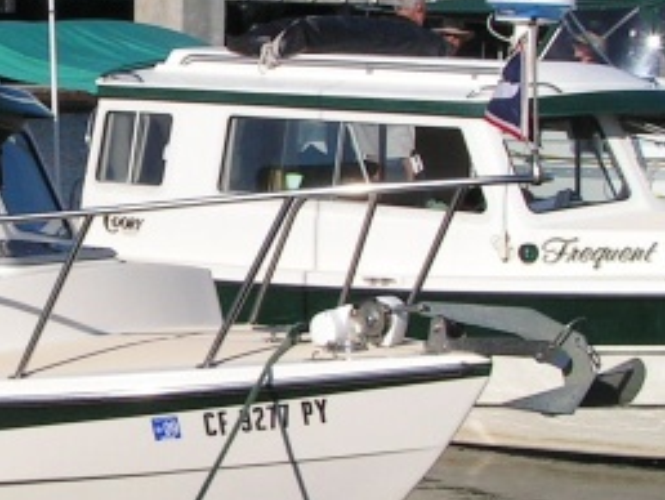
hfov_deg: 15.0
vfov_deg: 11.4
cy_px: 168
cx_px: 77
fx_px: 2500
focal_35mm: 130
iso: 50
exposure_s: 1/800
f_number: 5.6
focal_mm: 7.1
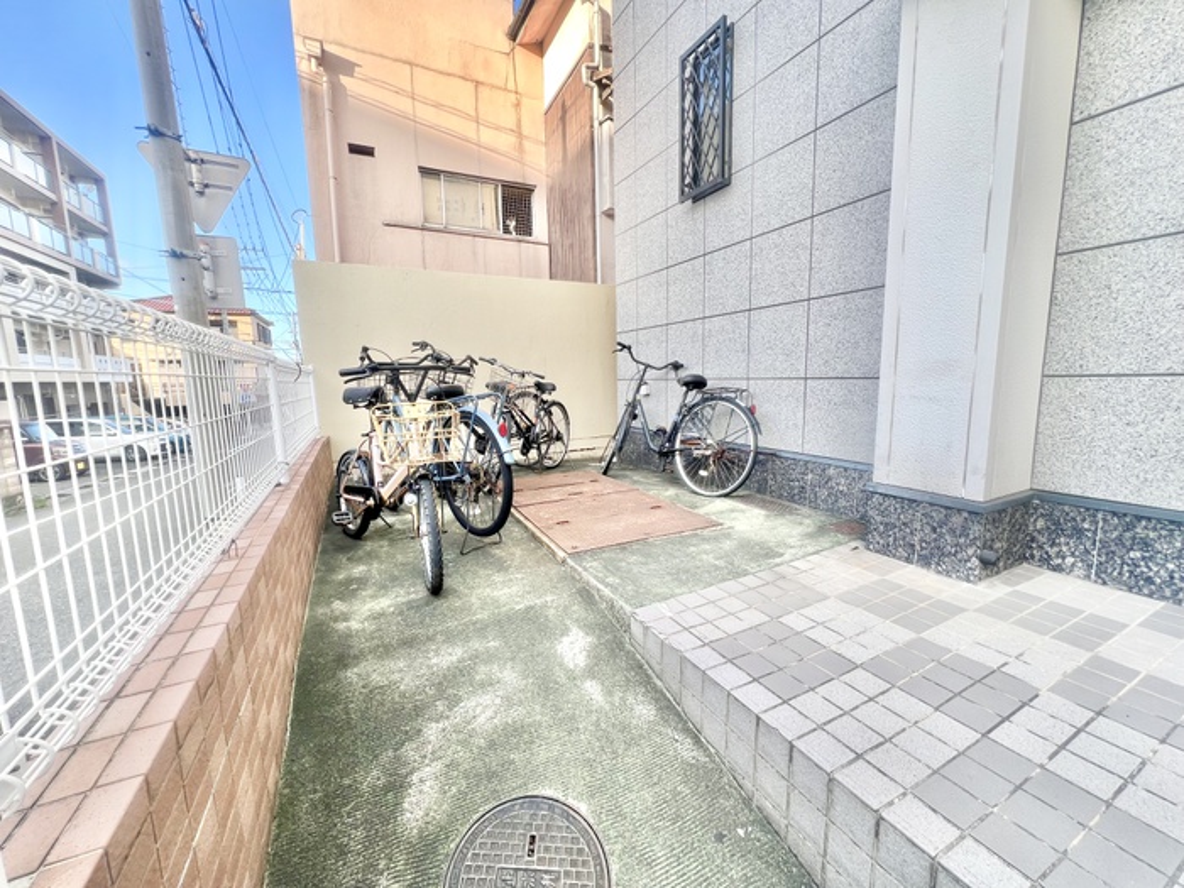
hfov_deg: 106.2
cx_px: 592
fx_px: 445
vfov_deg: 89.9
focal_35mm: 13
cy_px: 444
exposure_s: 1/139
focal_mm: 1.57
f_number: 1.8
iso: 32
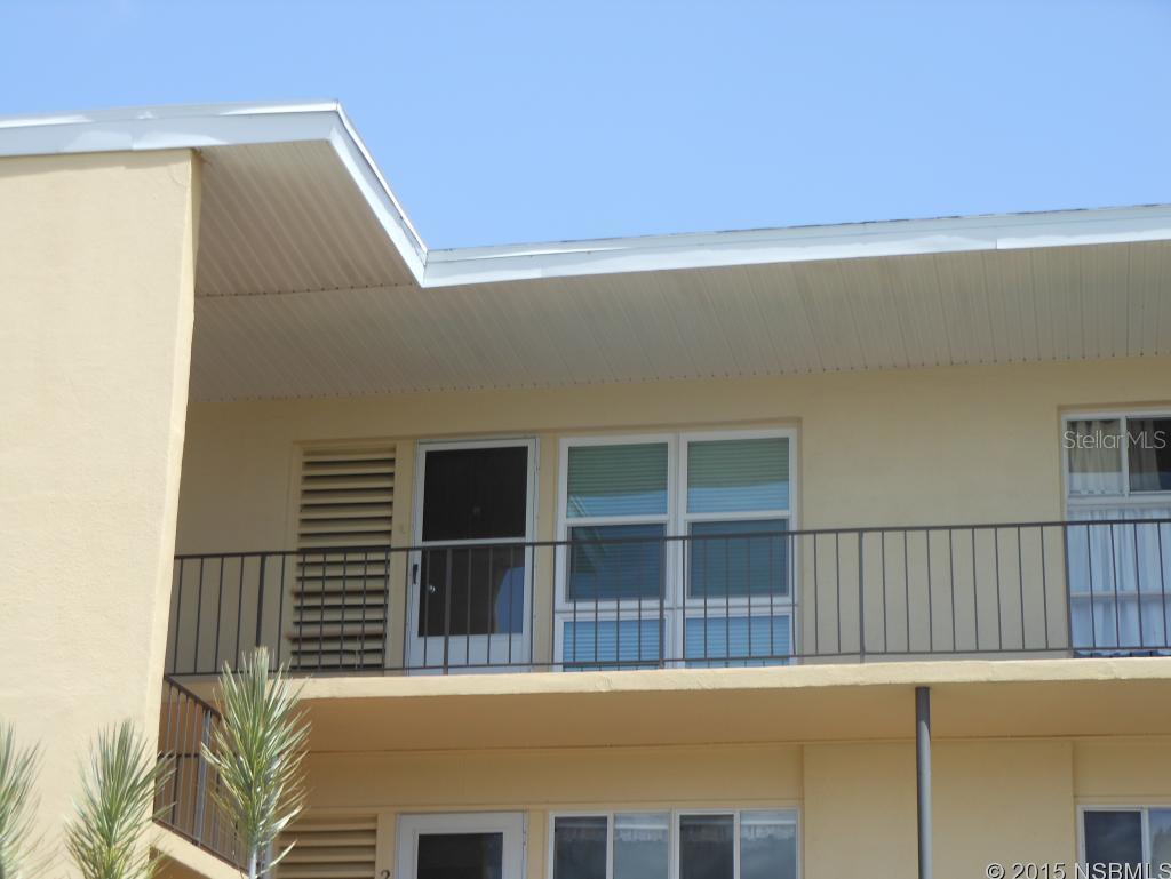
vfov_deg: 19.4
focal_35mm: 76
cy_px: 440
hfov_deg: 25.6
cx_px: 586
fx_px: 2572
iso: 80
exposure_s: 1/320
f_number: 4.4
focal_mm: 13.6
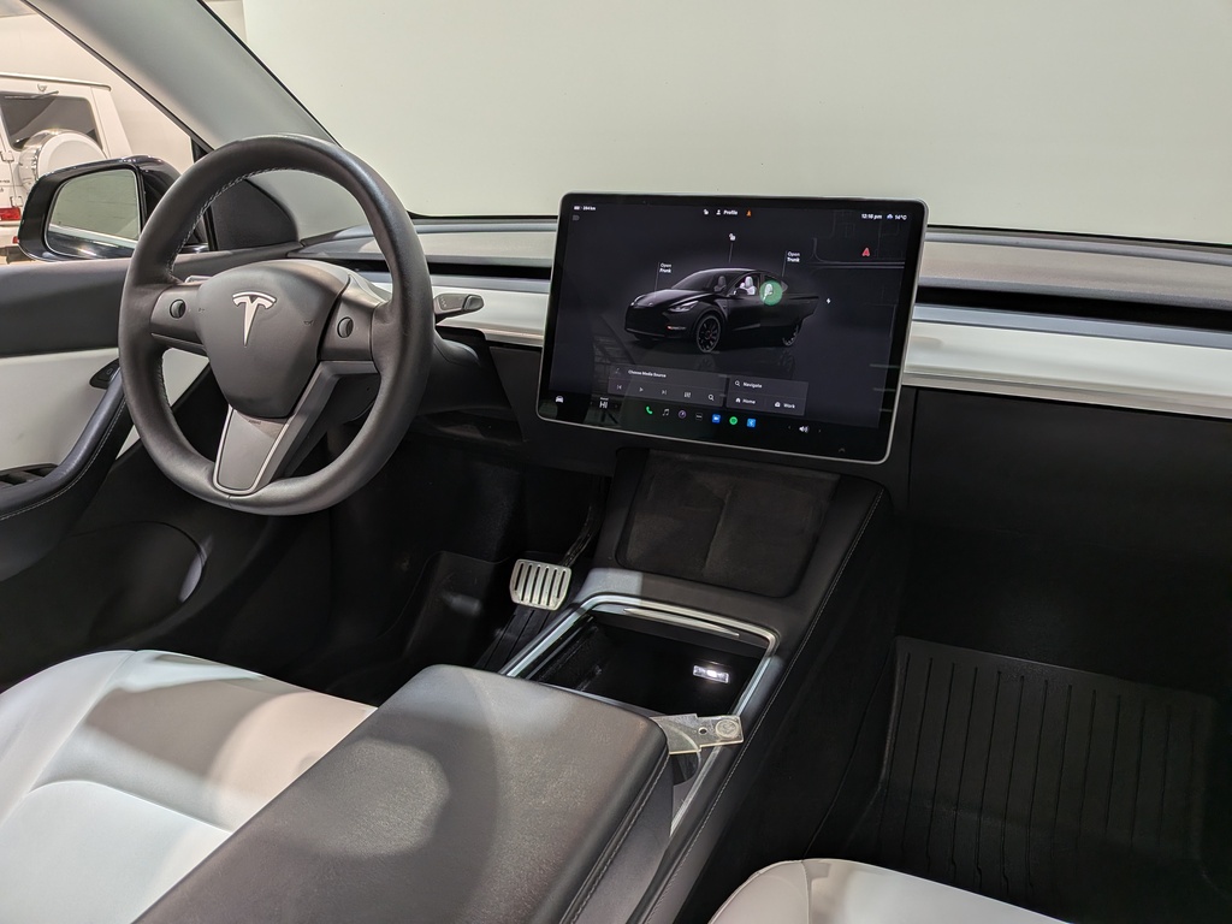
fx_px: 854
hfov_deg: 71.6
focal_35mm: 24
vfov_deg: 56.8
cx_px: 616
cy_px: 462
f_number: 1.7
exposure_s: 1/130
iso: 27
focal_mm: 4.53
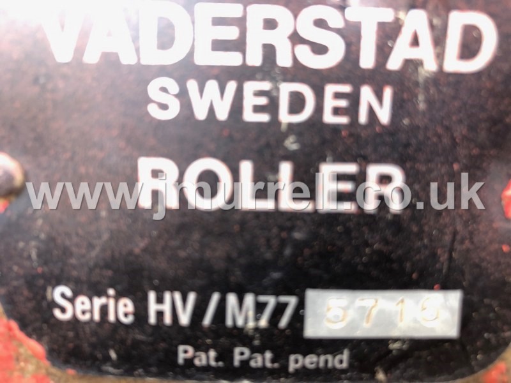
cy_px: 192
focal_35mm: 28
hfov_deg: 63.4
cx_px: 256
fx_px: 413
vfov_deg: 49.7
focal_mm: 3.99
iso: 40
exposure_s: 1/30
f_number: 1.8
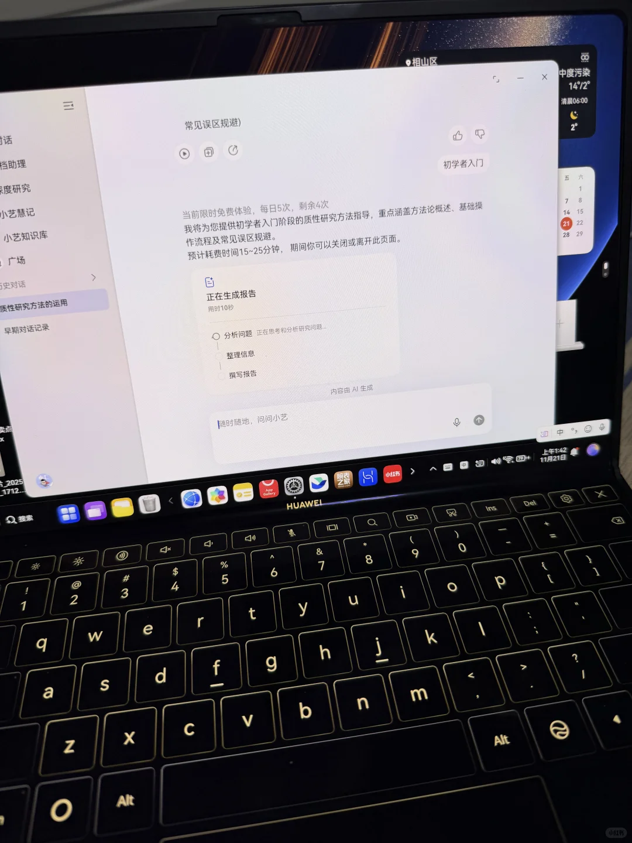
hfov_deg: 56.8
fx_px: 584
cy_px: 422
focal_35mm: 24
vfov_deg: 71.6
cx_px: 316
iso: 50
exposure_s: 1/90
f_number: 1.78
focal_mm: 6.76
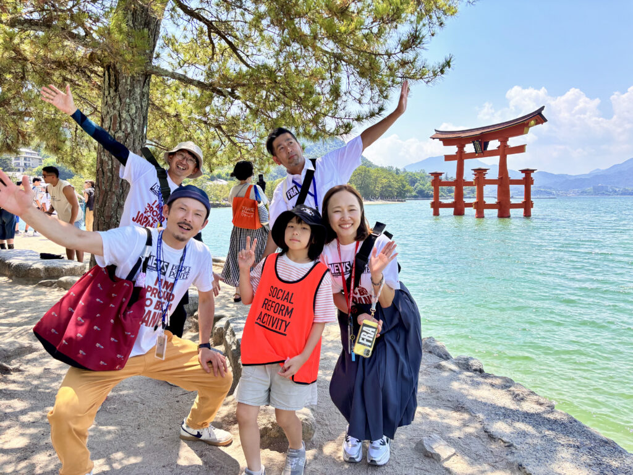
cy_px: 238
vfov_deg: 53.1
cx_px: 316
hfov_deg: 67.3
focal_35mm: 26
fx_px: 475
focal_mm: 5.96
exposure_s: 1/1418
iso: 50
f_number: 1.6
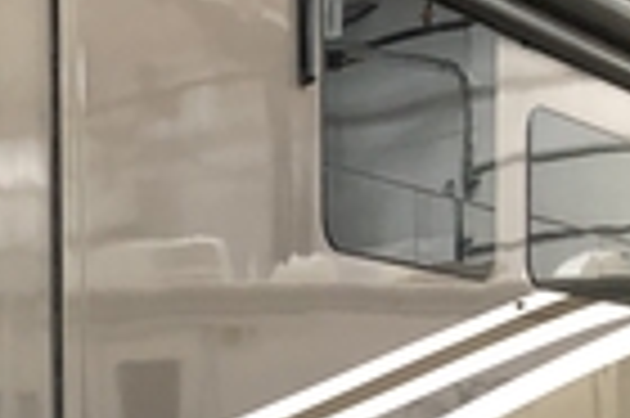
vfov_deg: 12.8
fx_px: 1818
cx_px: -450
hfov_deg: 16.8
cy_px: 510
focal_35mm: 104
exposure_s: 1/15
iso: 100
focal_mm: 4
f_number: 1.8
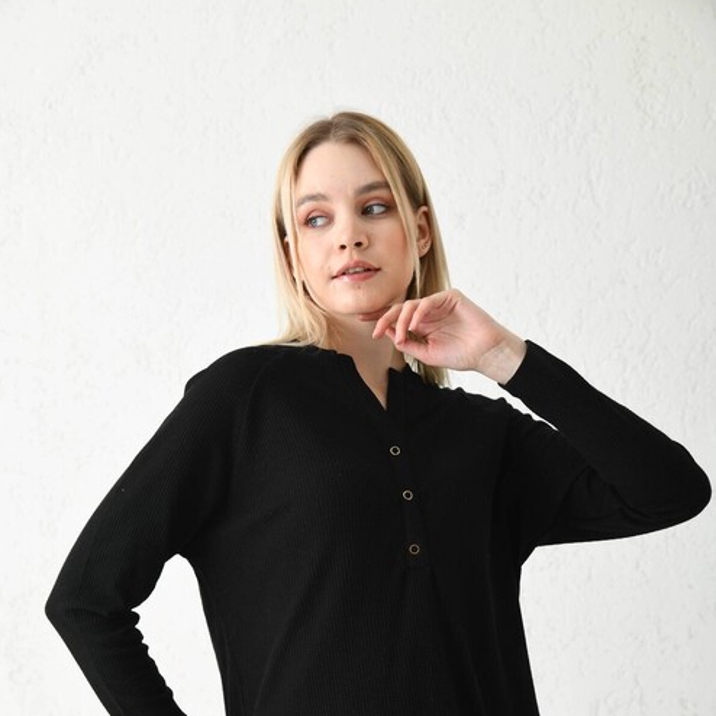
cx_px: 357
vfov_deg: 24.1
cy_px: 504
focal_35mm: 71
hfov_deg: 24.3
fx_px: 1661
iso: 100
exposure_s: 1/160
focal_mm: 55
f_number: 5.6
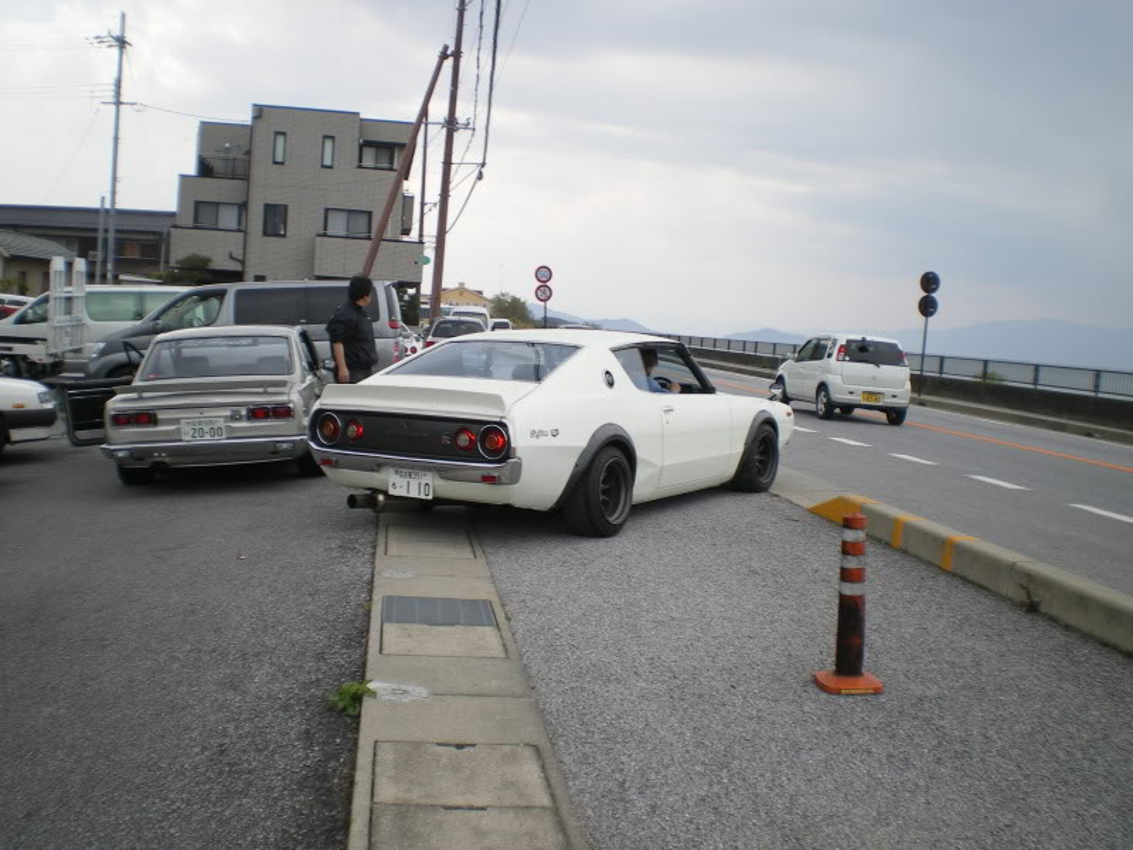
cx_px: 566
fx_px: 1178
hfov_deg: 51.4
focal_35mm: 36
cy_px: 425
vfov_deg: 39.7
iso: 50
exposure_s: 1/320
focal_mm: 6.3
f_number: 4.6
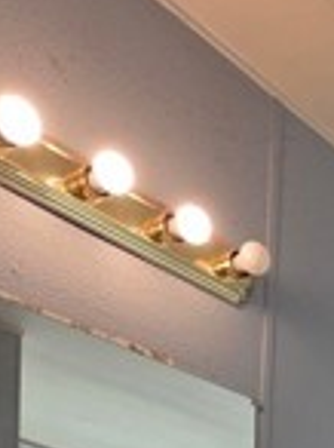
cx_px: 558
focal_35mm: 57
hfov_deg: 20.3
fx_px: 735
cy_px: 709
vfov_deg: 24.4
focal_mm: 2.2
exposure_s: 1/120
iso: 32
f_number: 1.9
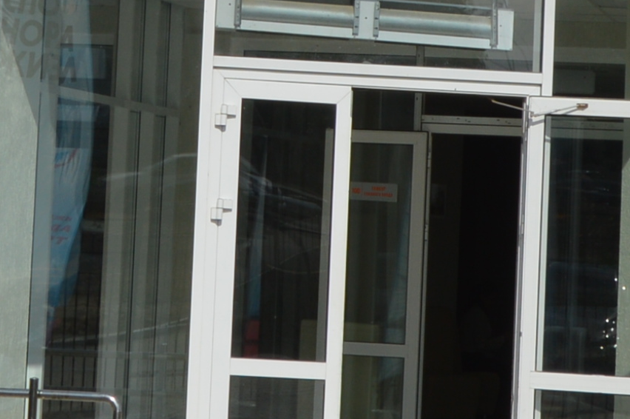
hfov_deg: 10.3
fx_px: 3472
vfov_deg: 6.8
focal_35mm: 199
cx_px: 172
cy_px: -158
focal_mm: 25
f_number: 10
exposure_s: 1/400
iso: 100
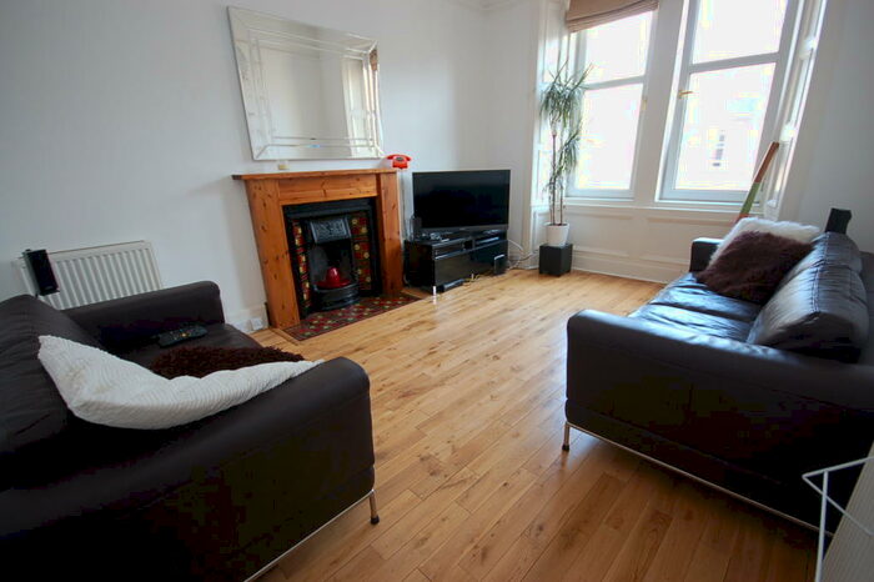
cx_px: 437
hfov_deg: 95.0
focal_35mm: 16
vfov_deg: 72.0
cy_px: 291
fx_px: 400
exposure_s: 1/50
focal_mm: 11
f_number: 4.2
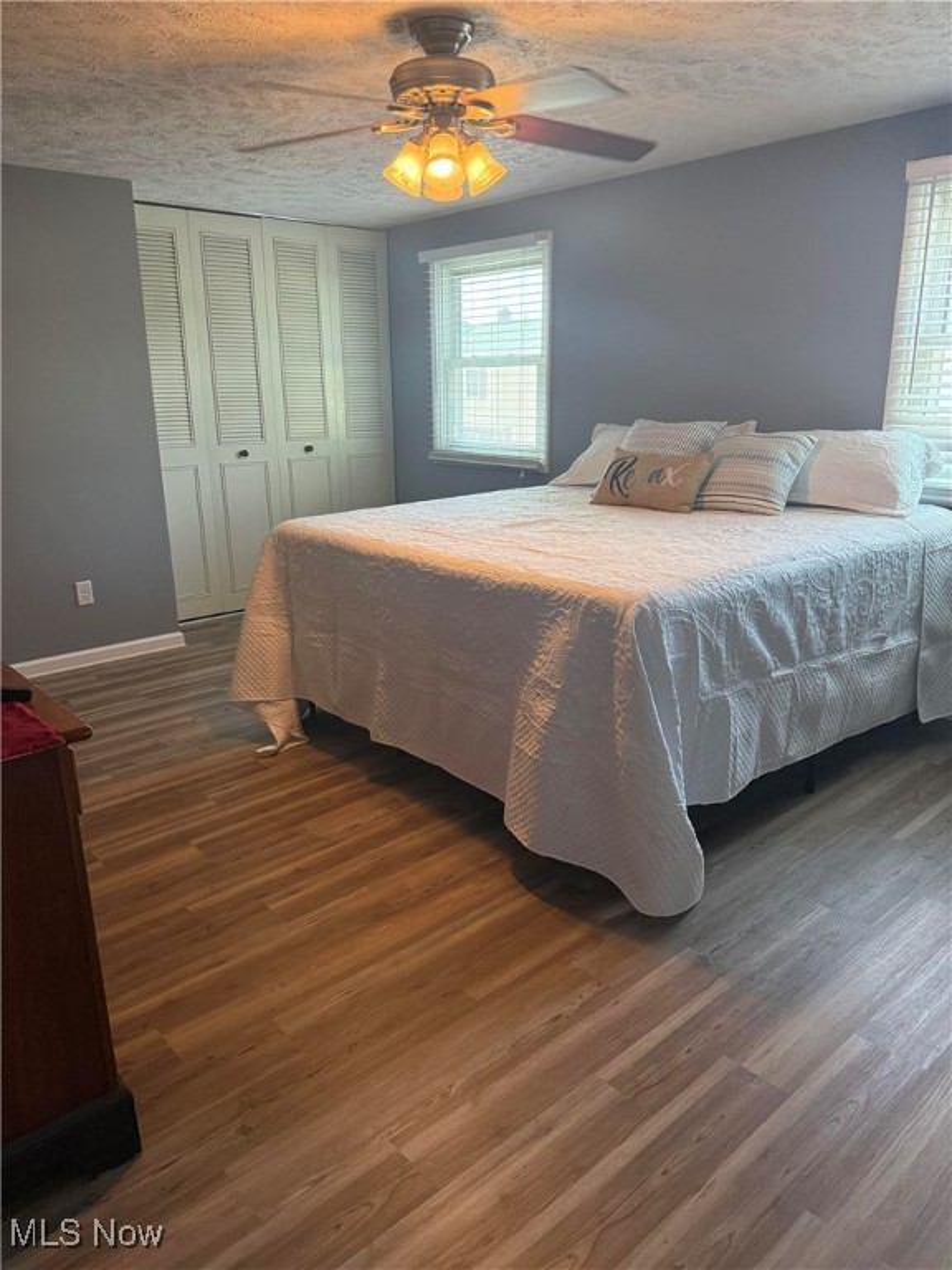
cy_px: 635
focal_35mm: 24
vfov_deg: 71.6
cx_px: 476
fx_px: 880
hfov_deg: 56.8
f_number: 1.78
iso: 320
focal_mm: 6.76
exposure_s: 1/120
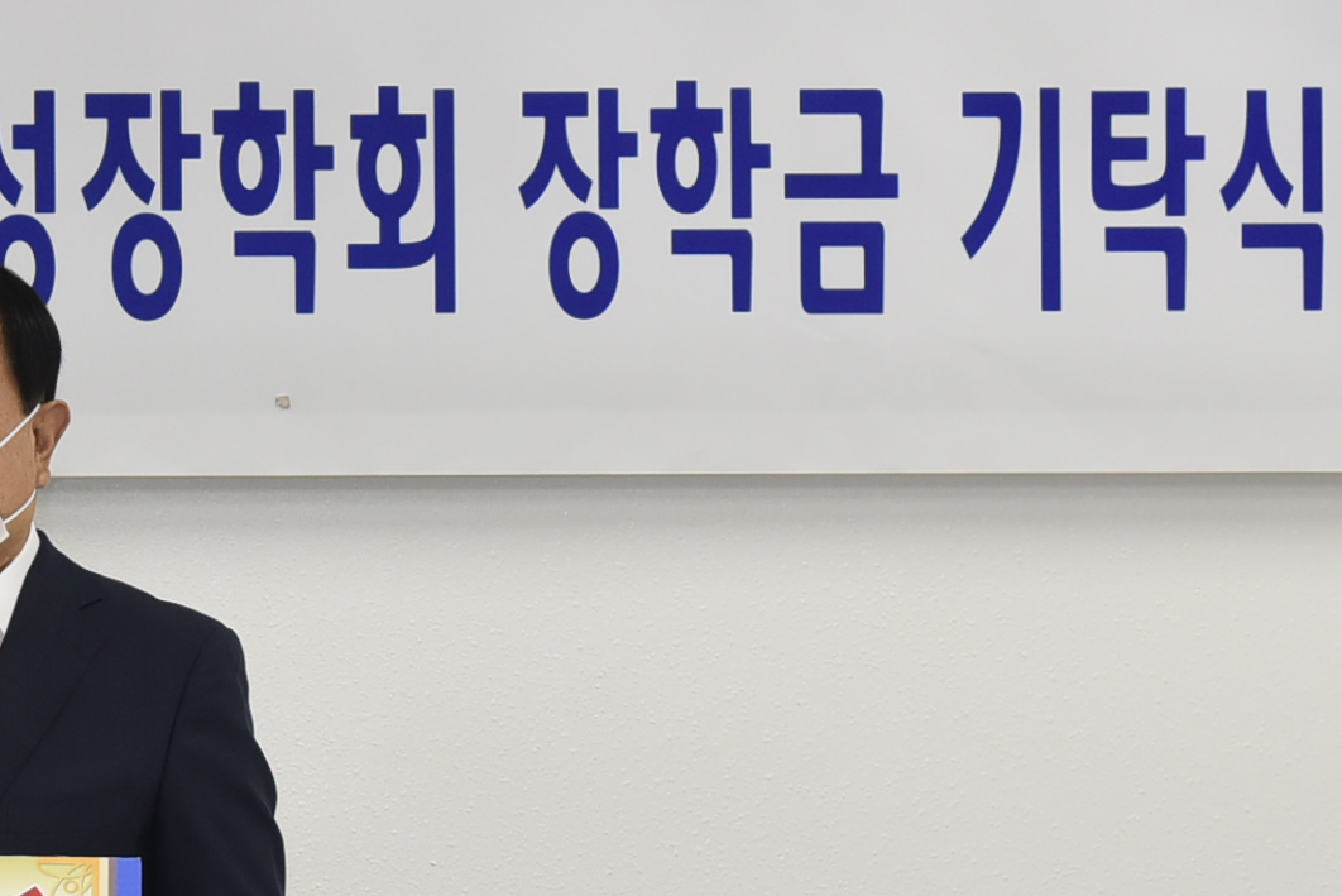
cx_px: -222
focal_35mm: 201
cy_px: 628
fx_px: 7496
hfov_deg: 10.1
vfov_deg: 6.8
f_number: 5
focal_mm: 58
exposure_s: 1/125
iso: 800
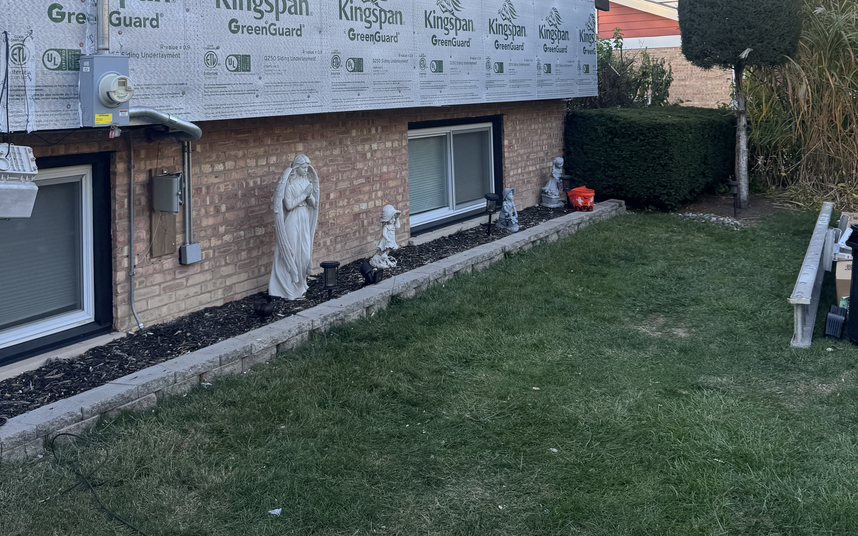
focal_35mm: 34
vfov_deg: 35.3
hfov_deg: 56.7
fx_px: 795
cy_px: 61
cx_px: 429
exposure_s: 1/715
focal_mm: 6.76
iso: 80
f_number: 1.78
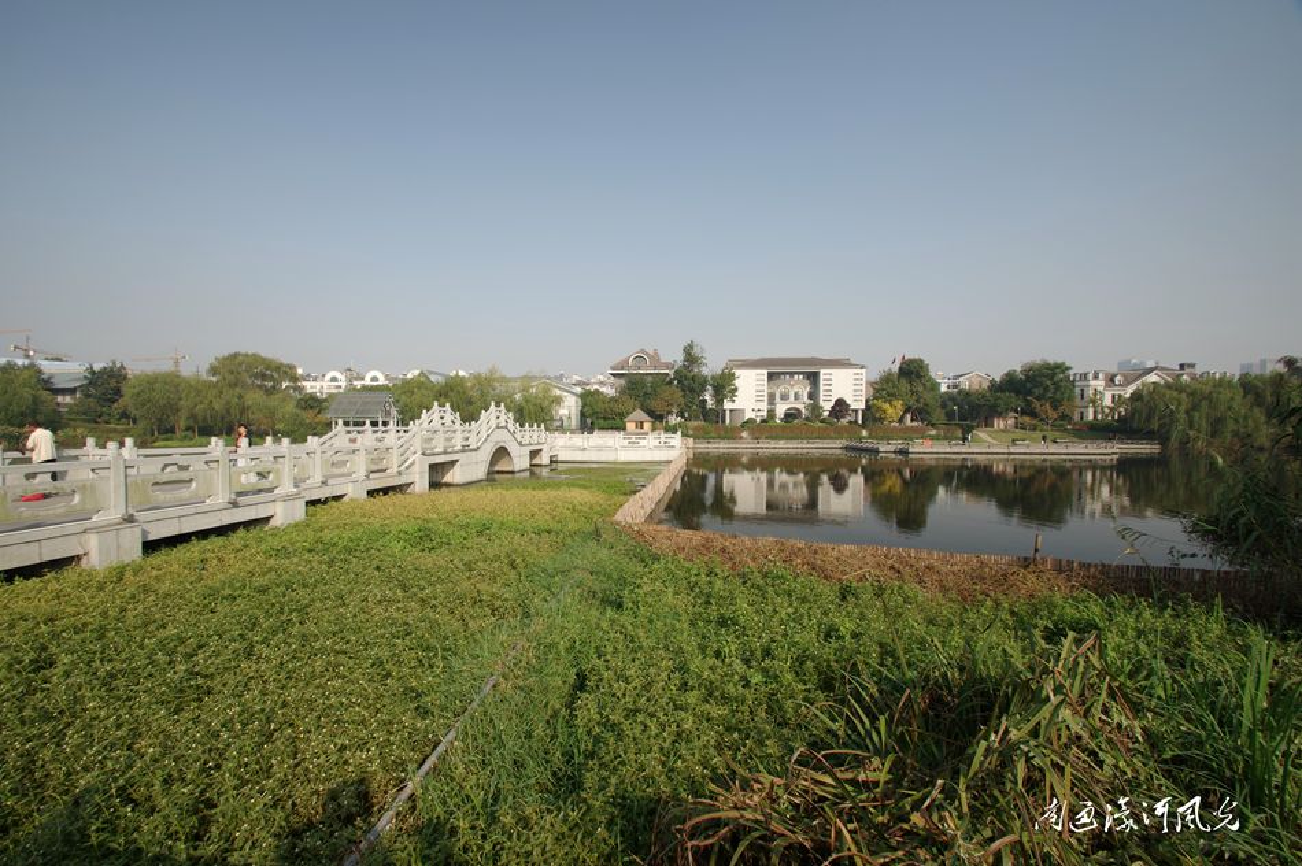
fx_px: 542
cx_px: 651
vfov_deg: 77.2
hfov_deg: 100.4
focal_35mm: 15
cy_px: 433
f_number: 13
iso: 100
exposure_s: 1/40
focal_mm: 10
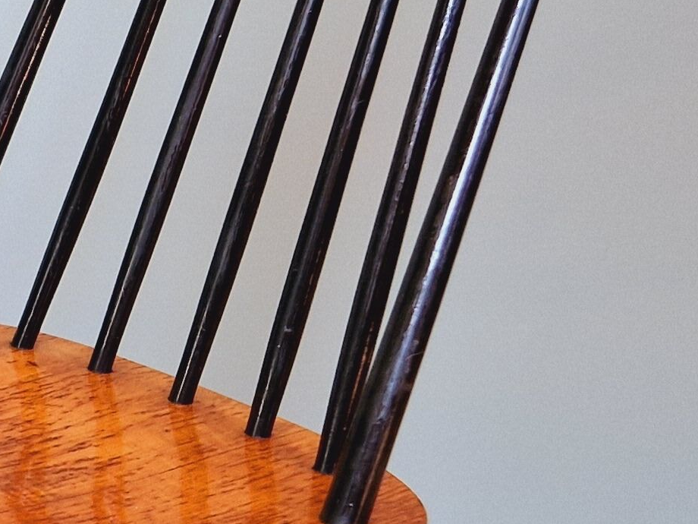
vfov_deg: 14.8
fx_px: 2016
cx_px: -500
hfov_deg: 16.8
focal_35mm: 100
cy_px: 310
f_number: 1.8
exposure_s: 1/100
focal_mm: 5.4
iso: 160
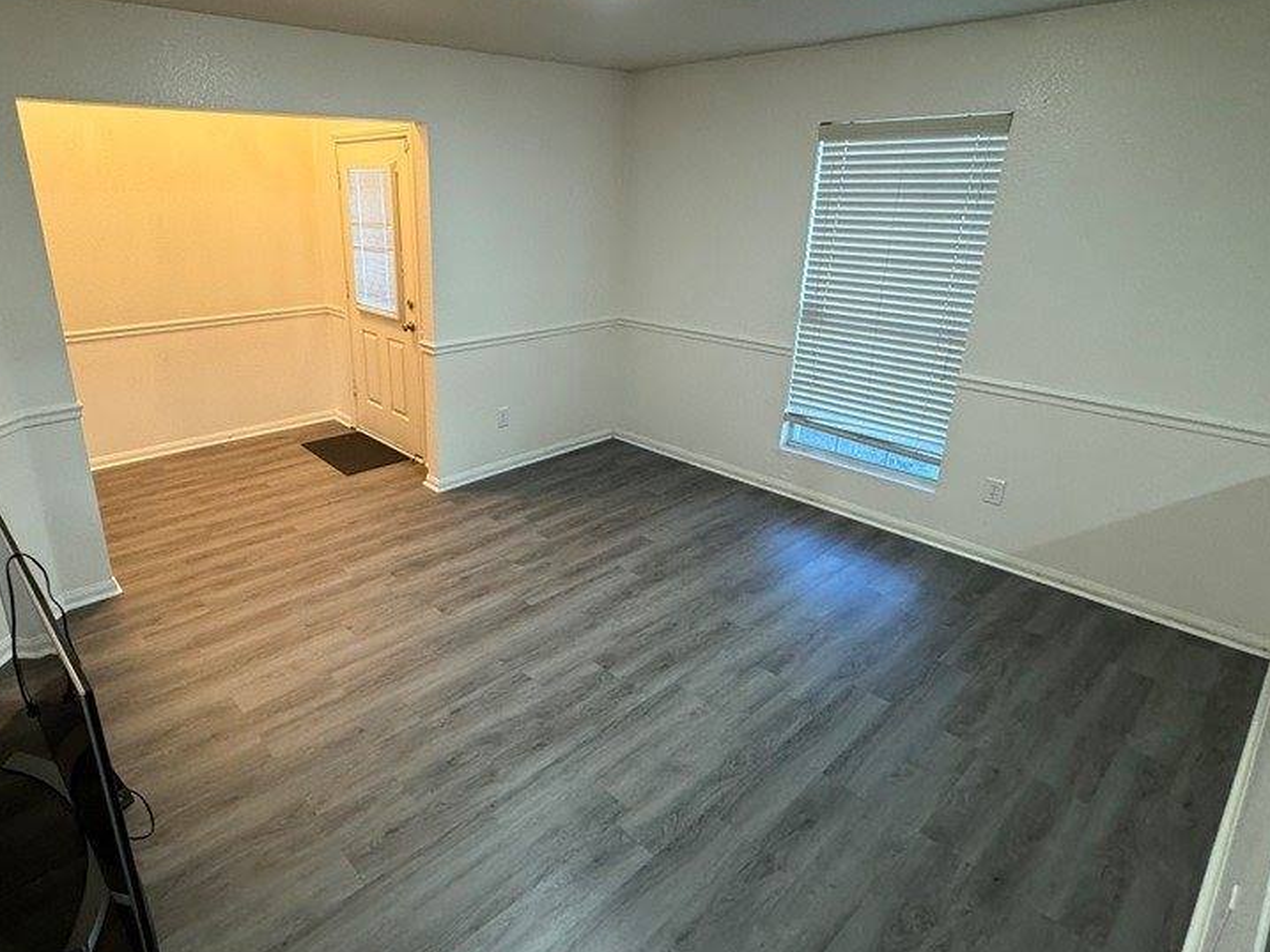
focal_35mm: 20
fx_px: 734
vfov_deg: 65.9
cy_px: 434
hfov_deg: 80.8
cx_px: 510
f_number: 2.2
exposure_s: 1/60
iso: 320
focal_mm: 2.22
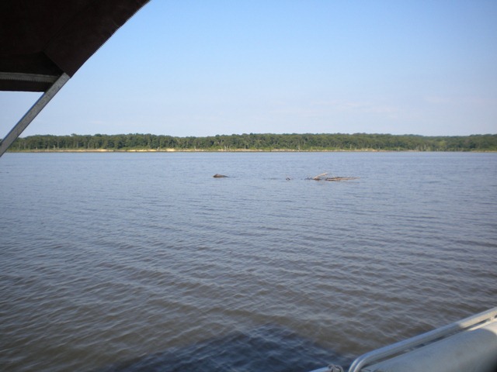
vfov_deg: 40.7
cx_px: 248
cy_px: 186
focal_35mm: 35
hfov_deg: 52.6
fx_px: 503
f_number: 4.6
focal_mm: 6.3
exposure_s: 1/455
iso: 80
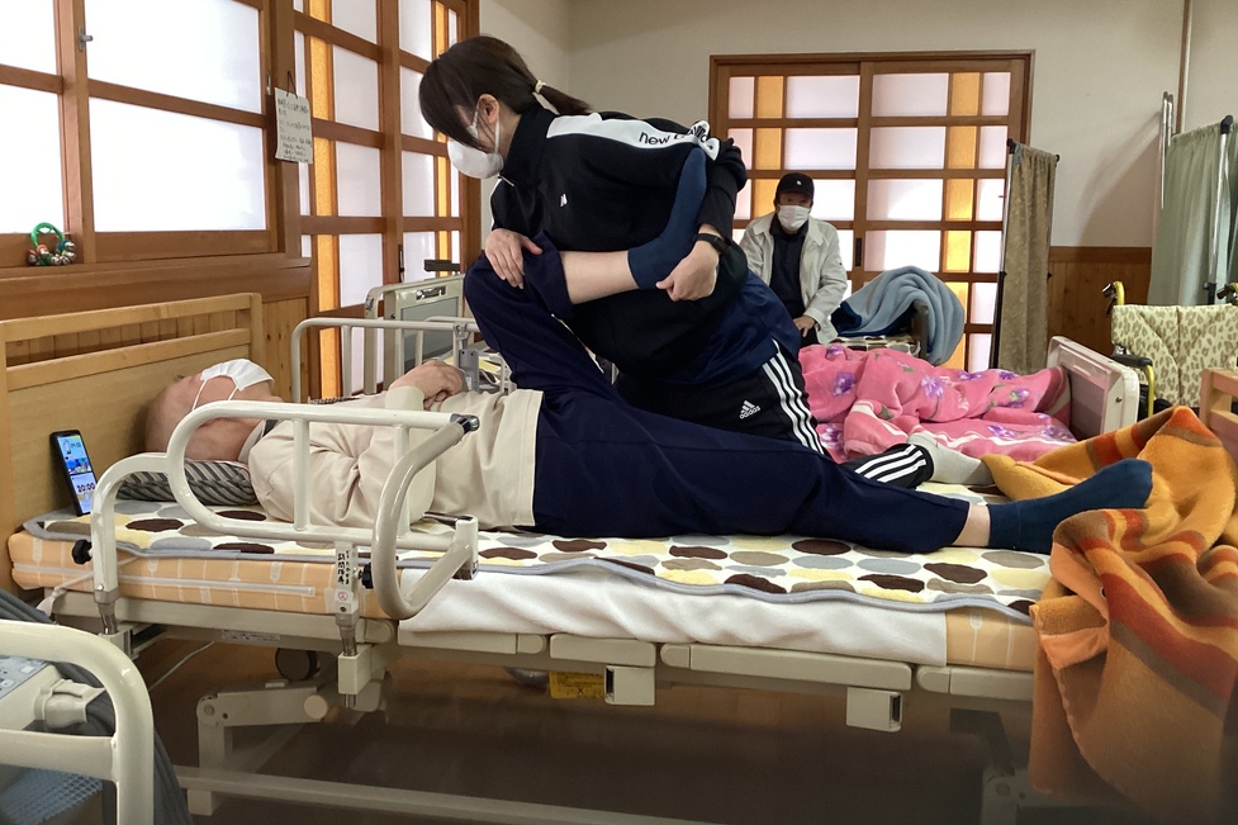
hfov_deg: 57.2
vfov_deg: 39.9
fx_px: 1135
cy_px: 357
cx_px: 611
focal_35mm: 33
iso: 200
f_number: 2.4
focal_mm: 3.3
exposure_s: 1/50
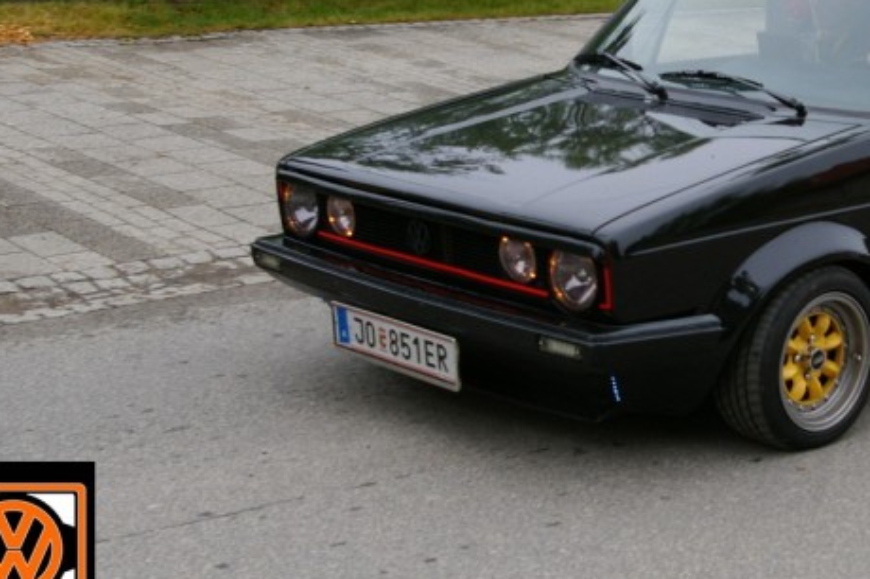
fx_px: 1953
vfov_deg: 16.8
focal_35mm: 81
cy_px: 200
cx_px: 688
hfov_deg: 24.7
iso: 200
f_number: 5.6
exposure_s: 1/125
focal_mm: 31
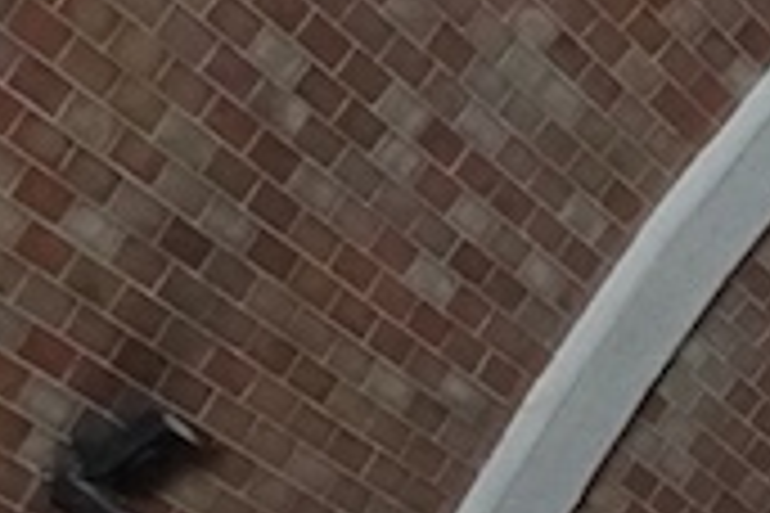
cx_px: 2310
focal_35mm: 168
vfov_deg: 7.8
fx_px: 3593
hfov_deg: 9.5
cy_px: 1071
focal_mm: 8.8
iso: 3200
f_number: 7.1
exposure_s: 1/15
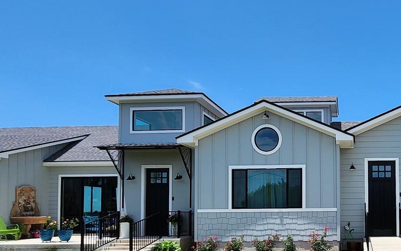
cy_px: 192
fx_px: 372
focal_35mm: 34
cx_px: 346
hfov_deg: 51.4
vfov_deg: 36.3
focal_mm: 2.2
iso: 50
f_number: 2.2
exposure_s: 1/2234
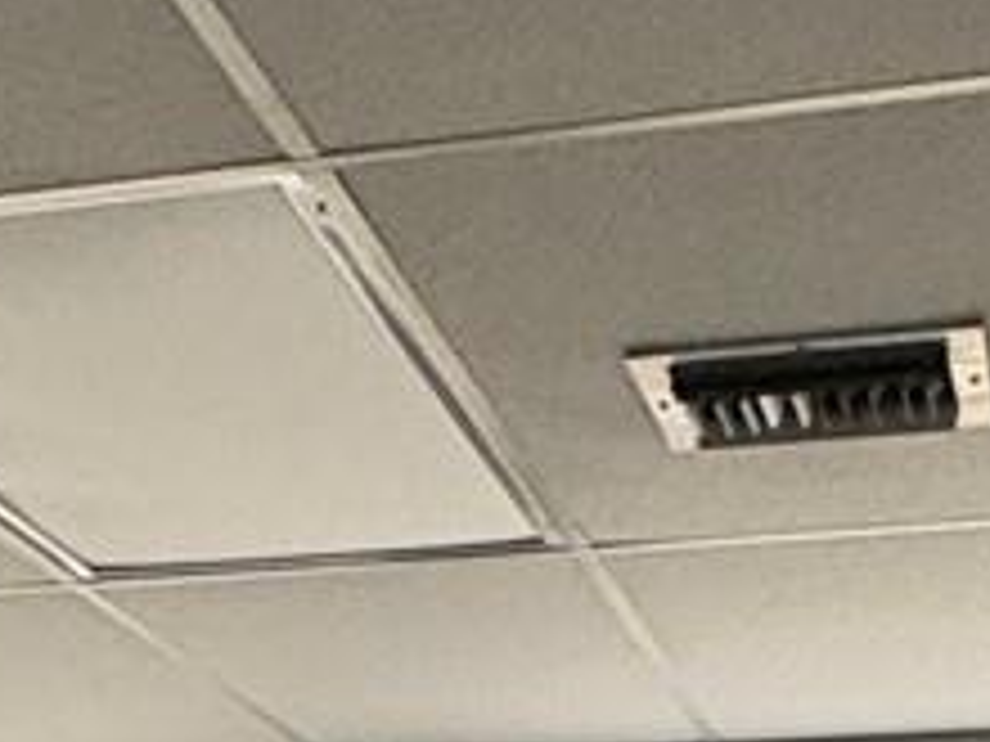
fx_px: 2917
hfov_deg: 18.8
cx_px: 4
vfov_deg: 11.5
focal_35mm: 102
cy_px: 1866
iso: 500
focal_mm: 2.22
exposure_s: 1/60
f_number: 2.2
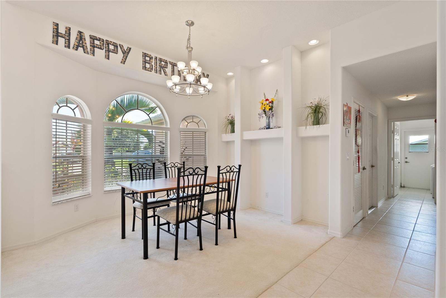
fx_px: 198
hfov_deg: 96.7
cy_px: 149
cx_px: 223
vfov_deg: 73.8
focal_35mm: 16
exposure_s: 1/60
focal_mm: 16
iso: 2000
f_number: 8
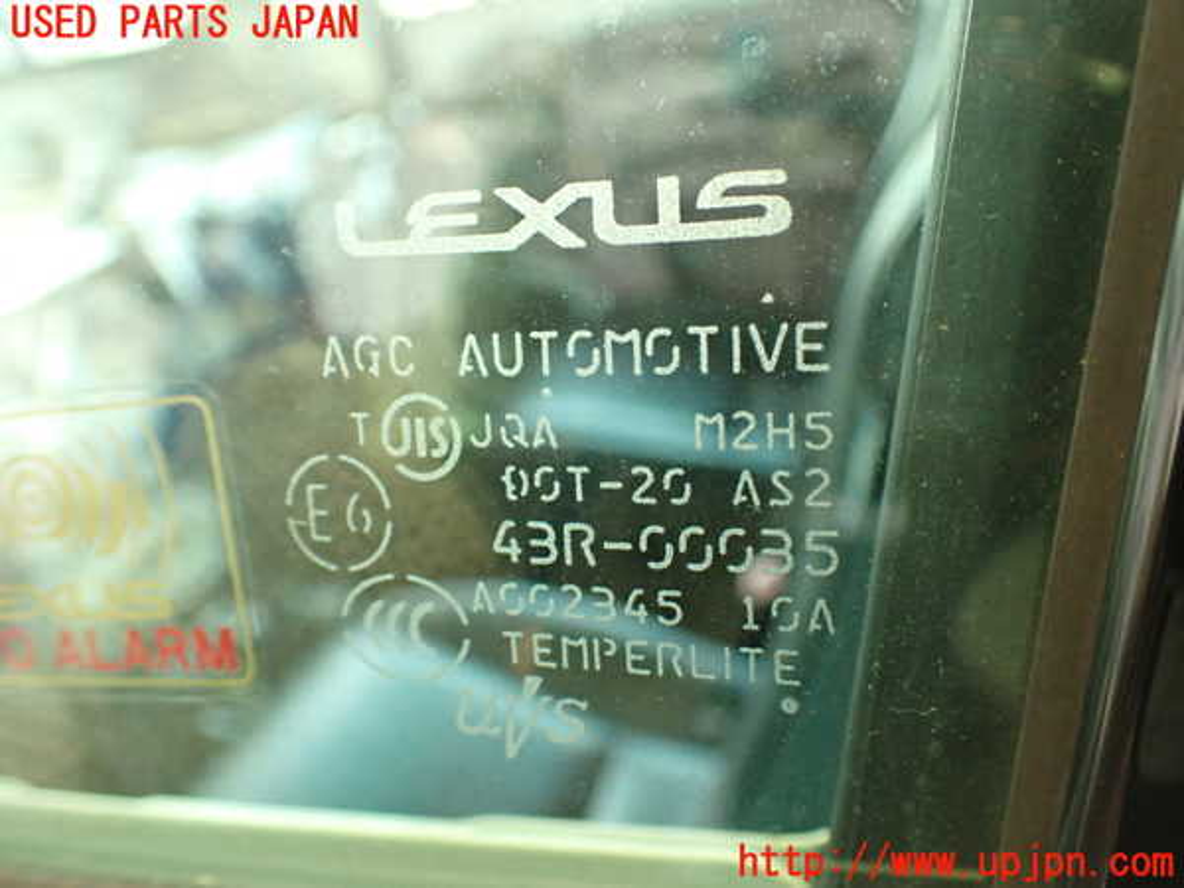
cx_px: 592
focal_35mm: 32
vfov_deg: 44.2
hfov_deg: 56.8
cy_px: 444
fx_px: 1095
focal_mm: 5.79
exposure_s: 1/30
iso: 500
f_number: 2.4
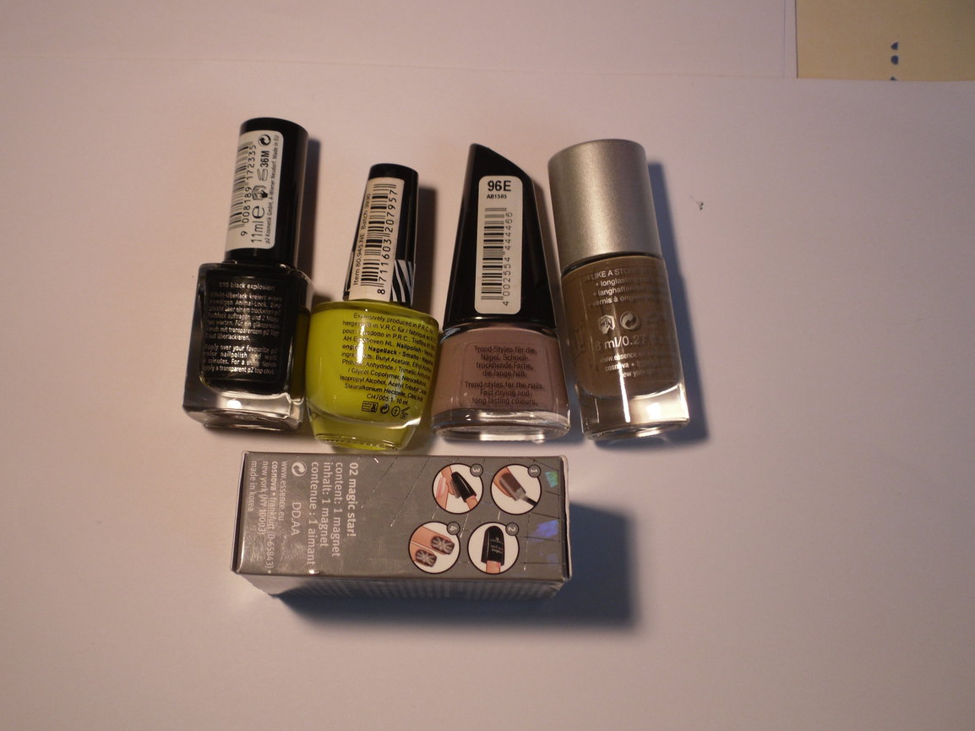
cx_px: 435
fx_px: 1464
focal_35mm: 52
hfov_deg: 36.8
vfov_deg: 28.0
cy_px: 365
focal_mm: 6.3
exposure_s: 1/58
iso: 100
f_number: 3.5
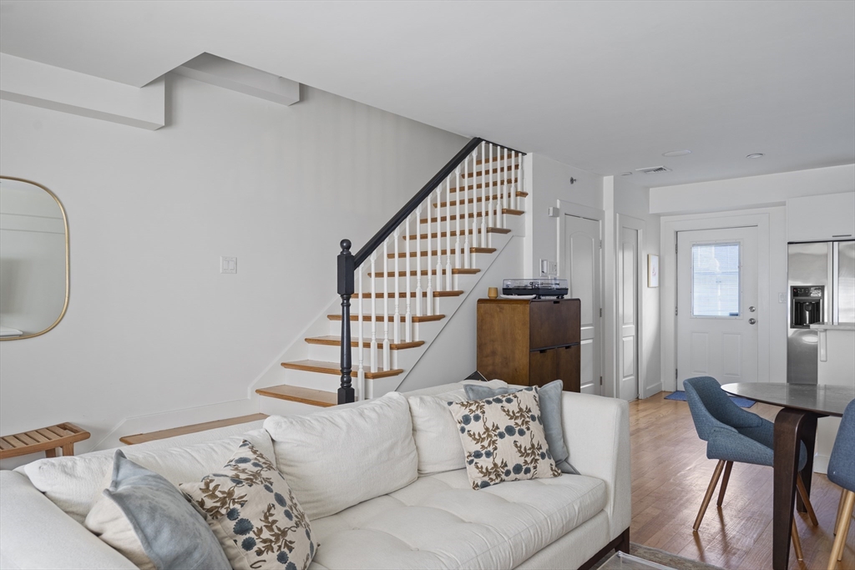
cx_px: 428
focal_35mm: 24
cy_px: 285
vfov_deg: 54.1
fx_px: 558
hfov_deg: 74.9
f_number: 7.1
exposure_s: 1.3
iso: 320
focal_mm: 23.5
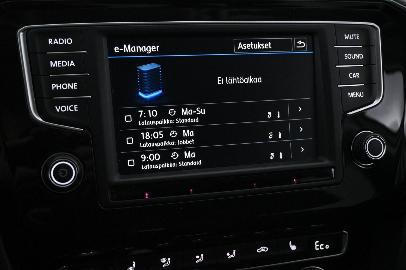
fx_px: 533
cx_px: 203
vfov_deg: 28.5
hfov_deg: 41.7
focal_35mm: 47
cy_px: 135
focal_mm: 31.5
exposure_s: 1/50
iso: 2800
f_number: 5
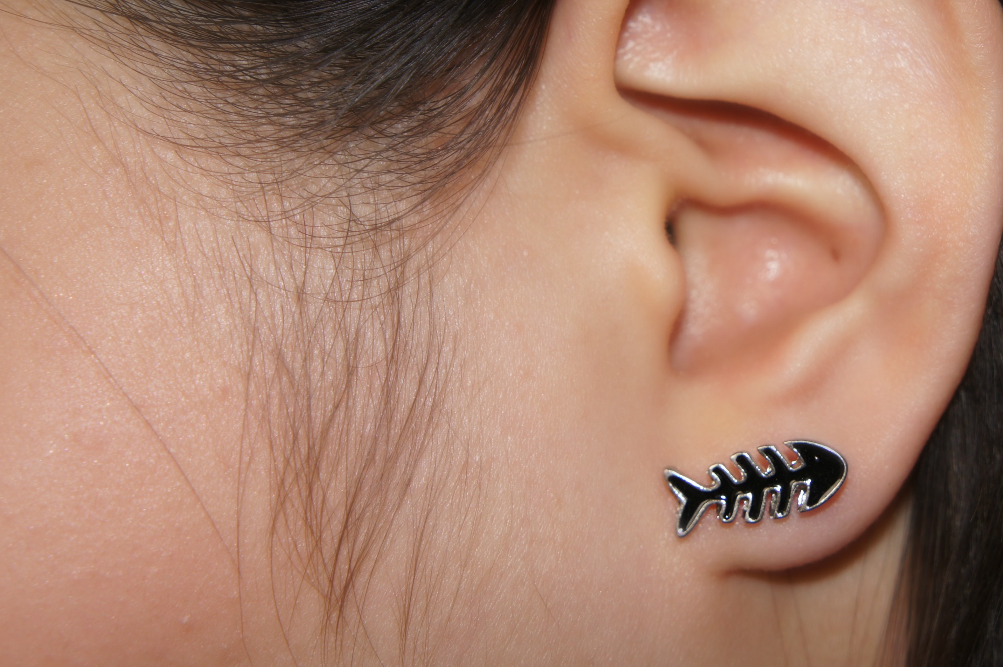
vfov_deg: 15.9
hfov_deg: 23.6
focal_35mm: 86
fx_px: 2388
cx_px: 688
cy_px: 257
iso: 200
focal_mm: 37
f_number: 5.6
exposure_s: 1/125
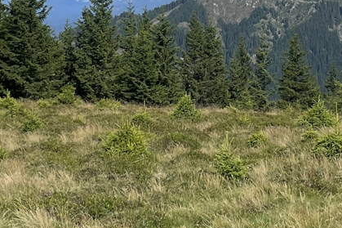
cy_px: -2
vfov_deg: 10.9
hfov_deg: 16.5
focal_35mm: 124
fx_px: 1177
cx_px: 209
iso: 32
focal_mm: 4.2
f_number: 1.6
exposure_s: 1/4292
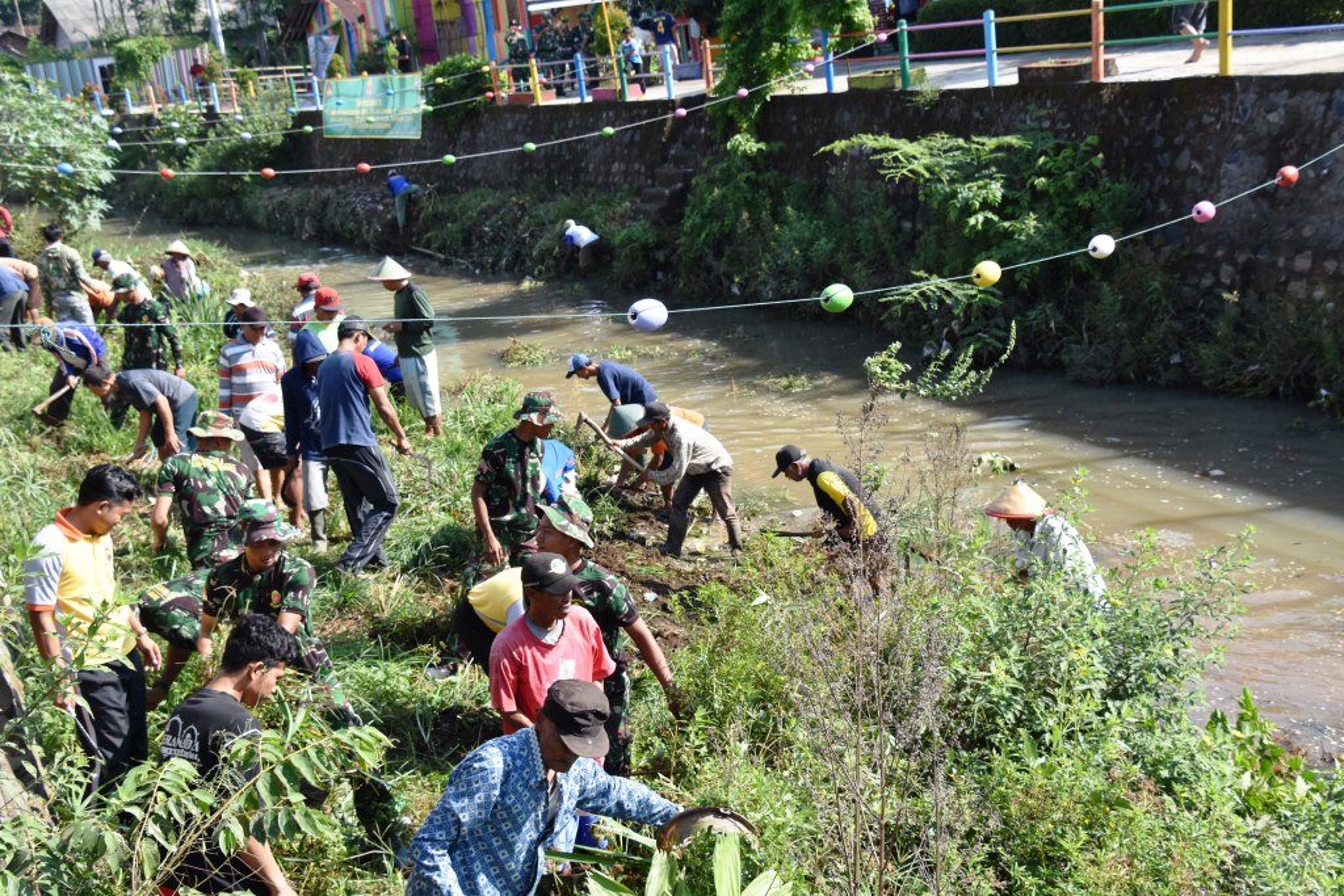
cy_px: 448
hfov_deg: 43.6
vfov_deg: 29.9
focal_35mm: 45
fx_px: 1680
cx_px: 672
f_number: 8
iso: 400
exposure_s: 1/500
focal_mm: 30
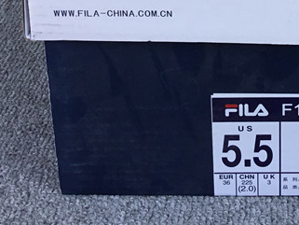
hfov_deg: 21.9
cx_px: 282
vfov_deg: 16.0
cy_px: -83
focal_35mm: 87
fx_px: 752
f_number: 2.4
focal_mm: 3.3
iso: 25
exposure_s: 1/360
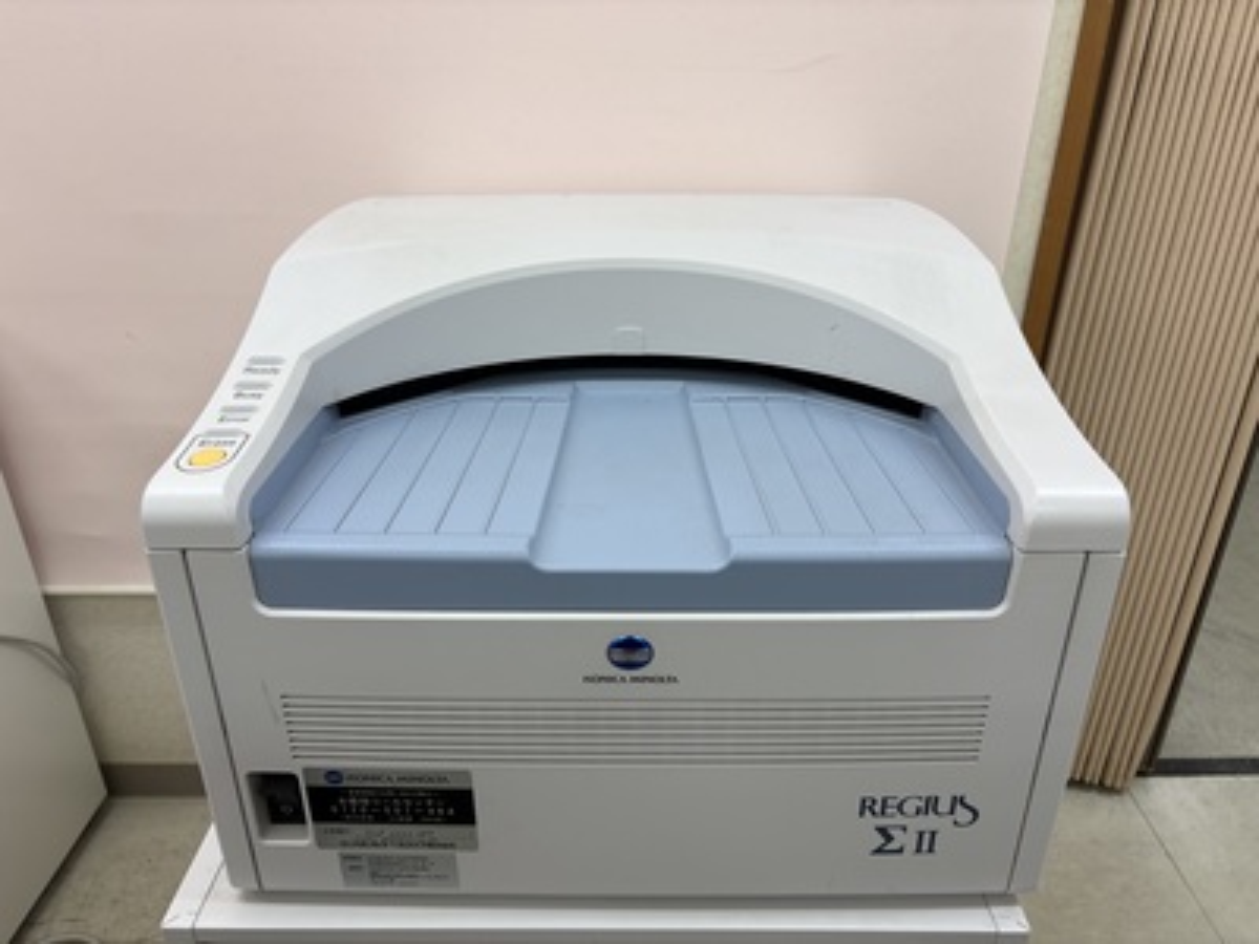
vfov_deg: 53.1
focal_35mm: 26
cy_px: 472
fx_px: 946
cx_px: 630
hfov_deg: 67.3
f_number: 1.6
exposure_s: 1/120
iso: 40
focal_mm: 5.96
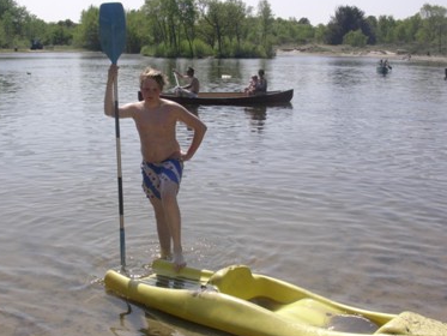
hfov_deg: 35.5
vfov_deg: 27.0
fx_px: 698
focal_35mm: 54
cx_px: 198
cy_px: 169
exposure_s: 1/443
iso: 70
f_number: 5.8
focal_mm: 6.7
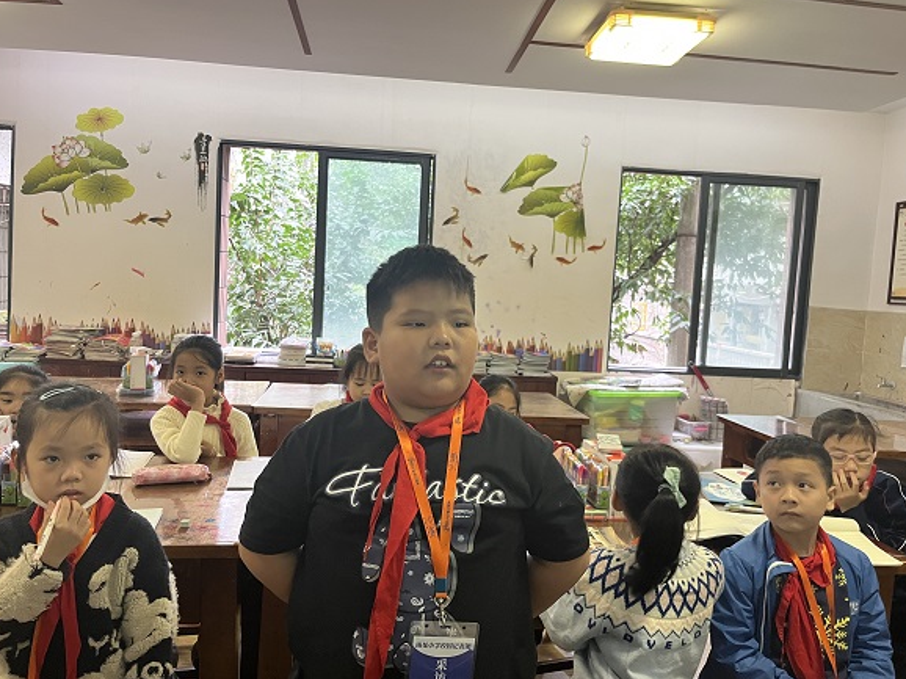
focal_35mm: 27
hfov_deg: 65.3
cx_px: 447
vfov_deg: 51.3
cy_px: 332
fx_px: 706
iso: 200
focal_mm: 5.1
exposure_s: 1/50
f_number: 1.6
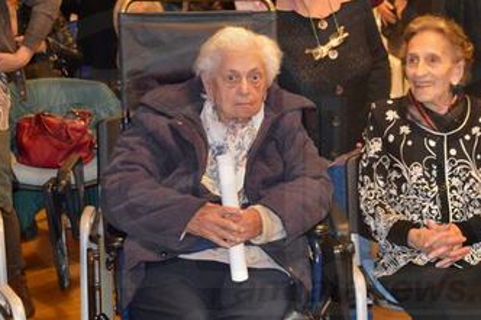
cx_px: 369
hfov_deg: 25.4
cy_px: 138
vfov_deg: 17.3
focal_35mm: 79
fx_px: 1054
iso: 3200
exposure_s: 1/60
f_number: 4
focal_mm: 29
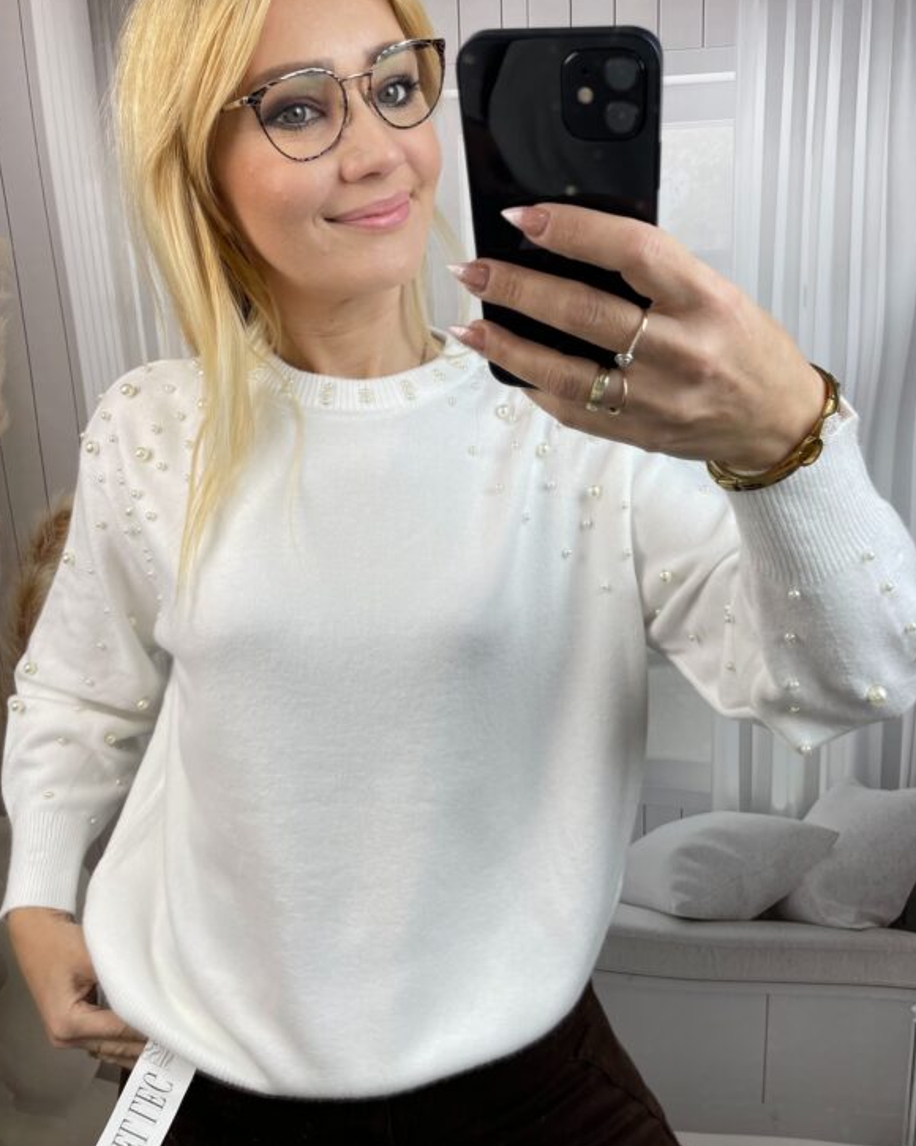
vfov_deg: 62.1
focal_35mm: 28
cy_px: 522
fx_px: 949
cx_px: 452
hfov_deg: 51.5
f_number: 1.6
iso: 32
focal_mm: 4.2
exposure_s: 1/148
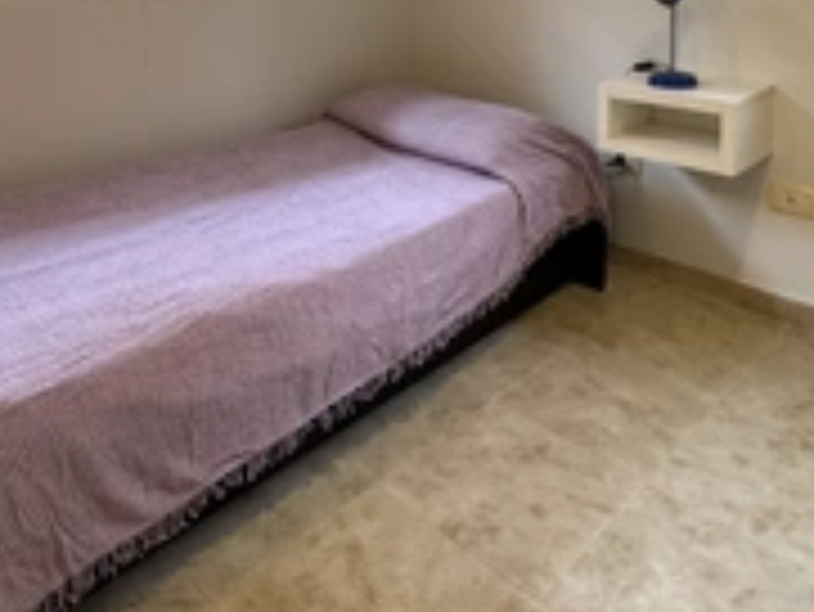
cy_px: 0
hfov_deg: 53.9
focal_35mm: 34
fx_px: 800
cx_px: 400
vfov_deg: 37.4
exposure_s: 1/100
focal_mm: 2.22
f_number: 2.2
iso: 200
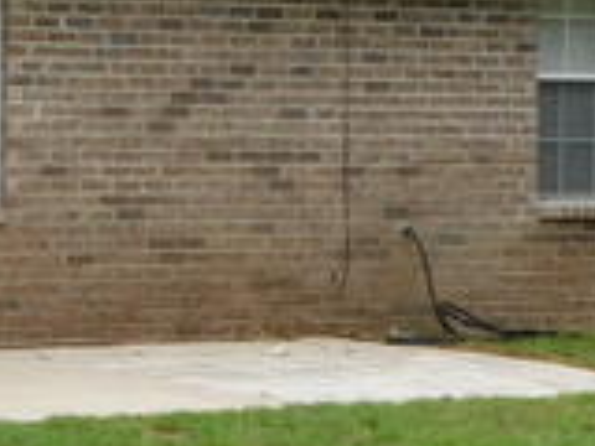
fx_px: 3094
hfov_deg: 10.2
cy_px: 63
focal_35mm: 180
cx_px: -573
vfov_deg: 8.2
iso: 125
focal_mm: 6.3
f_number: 3.5
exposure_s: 1/320
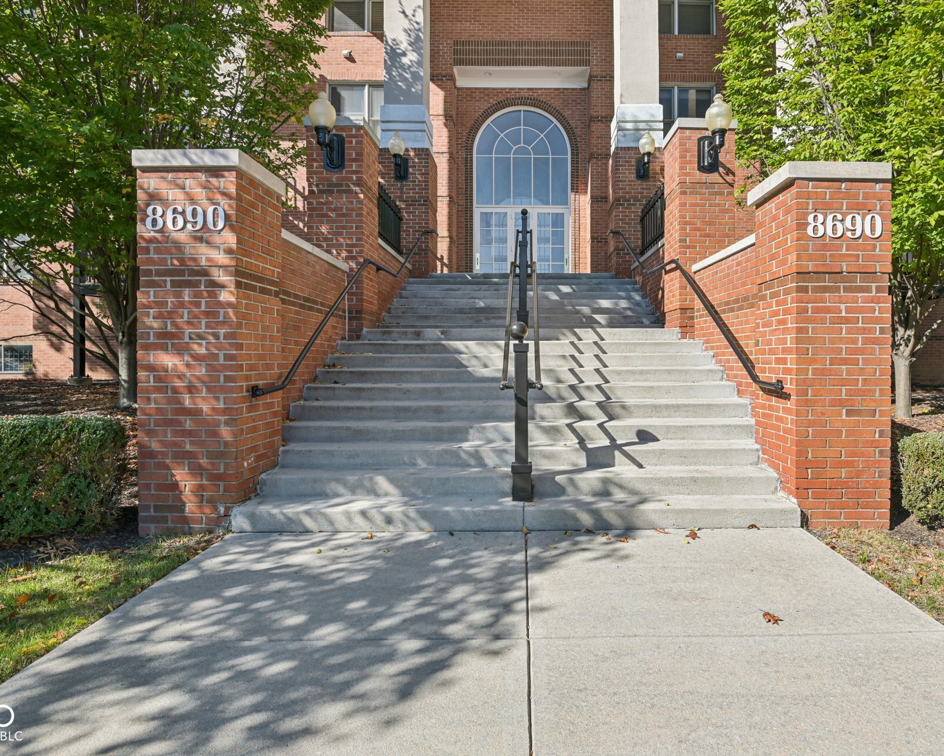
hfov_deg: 82.8
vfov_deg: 70.8
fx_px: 531
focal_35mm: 19
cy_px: 359
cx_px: 535
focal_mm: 16
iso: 100
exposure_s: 1/160
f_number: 8
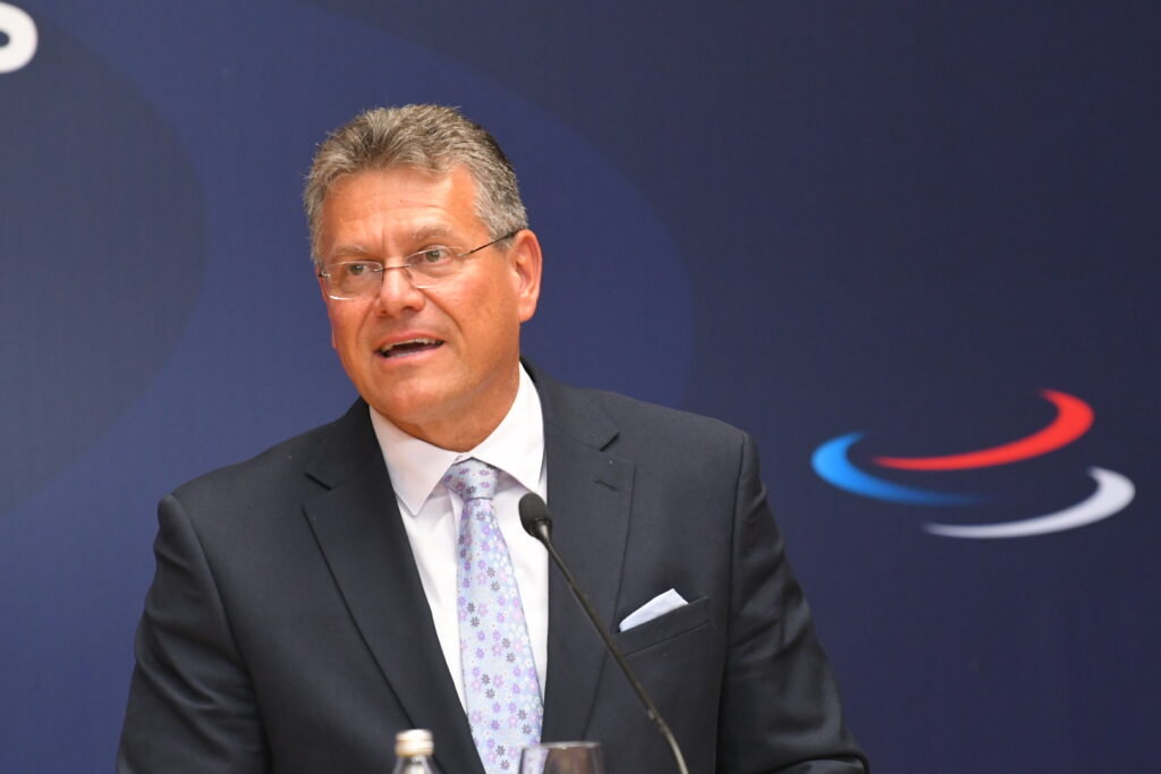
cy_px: 387
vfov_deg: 4.6
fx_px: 9676
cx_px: 580
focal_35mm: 300
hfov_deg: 6.9
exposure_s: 1/500
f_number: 4
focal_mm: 200
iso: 2000
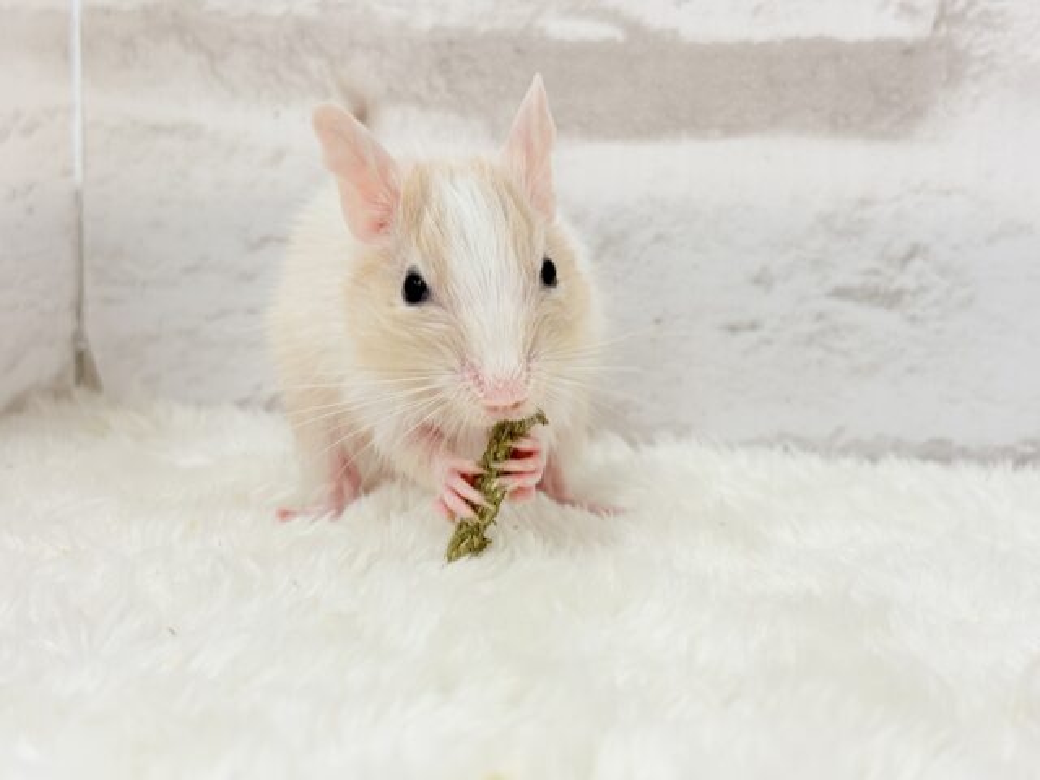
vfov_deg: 28.0
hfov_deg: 36.8
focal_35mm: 52
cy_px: 390
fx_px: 1562
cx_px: 520
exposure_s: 1/50
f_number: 1.6
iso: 40
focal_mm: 5.96
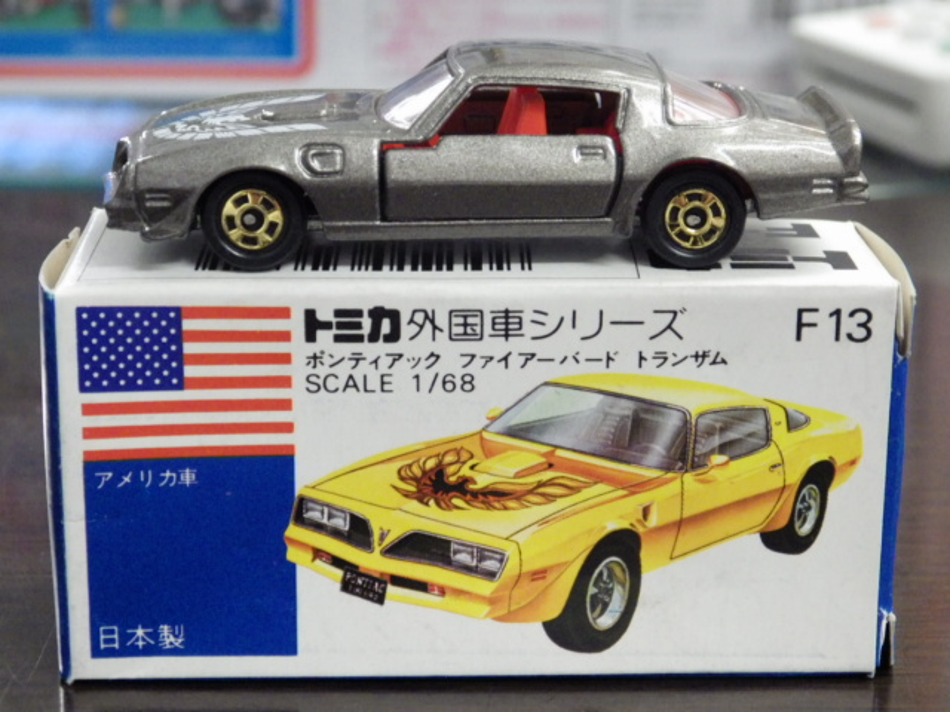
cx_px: 475
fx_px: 2388
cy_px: 356
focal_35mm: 87
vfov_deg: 17.0
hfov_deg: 22.5
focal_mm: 15.6
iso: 1000
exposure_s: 1/30
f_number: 4.4
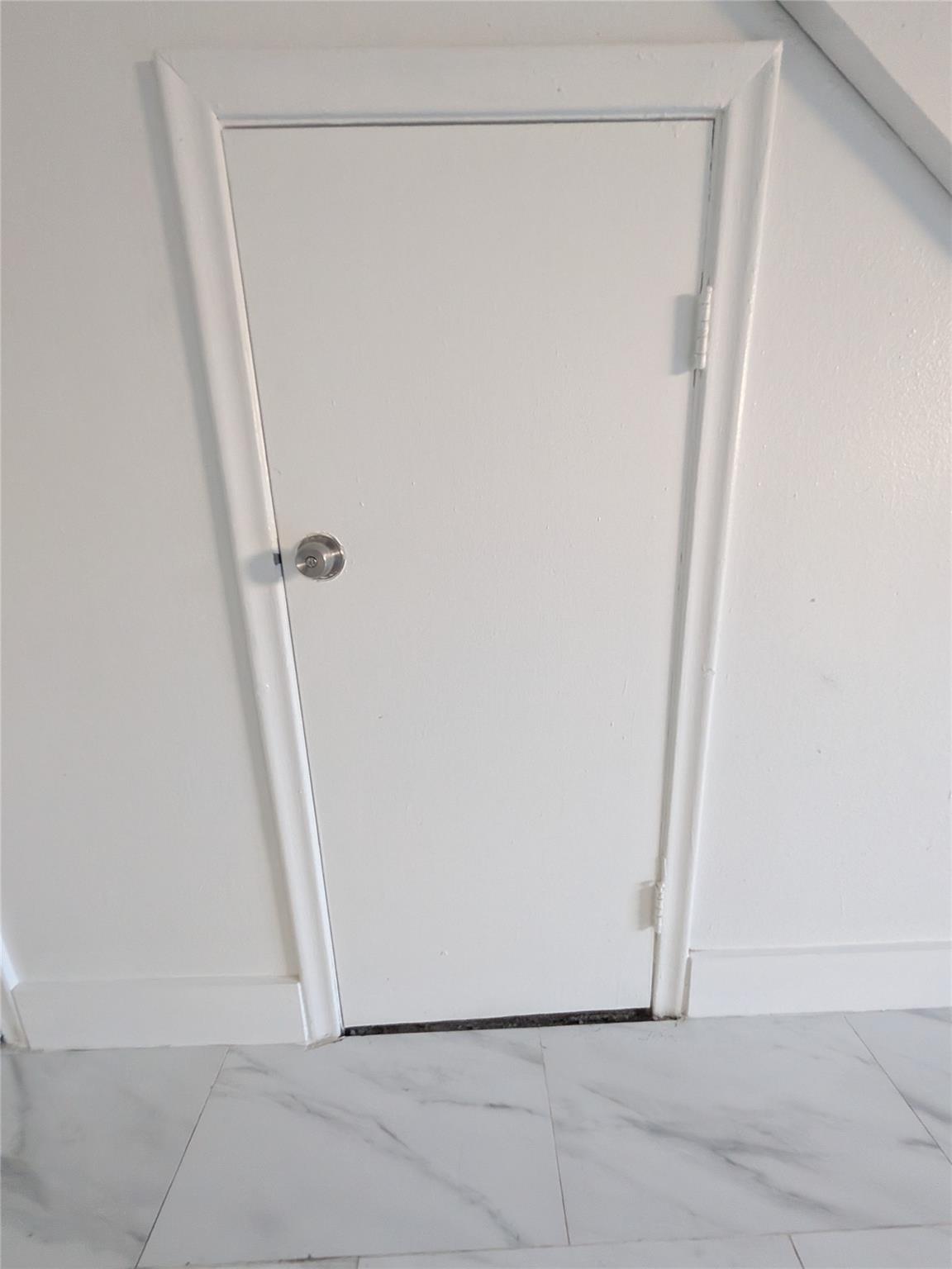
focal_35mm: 13
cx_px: 476
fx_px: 477
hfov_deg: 89.9
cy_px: 634
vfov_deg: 106.2
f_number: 2.2
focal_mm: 1.54
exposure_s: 1/120
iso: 451
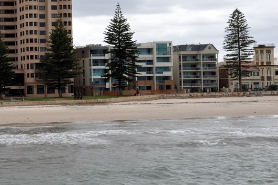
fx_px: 856
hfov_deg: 18.2
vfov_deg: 12.3
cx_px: 35
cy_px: 65
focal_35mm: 111
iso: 200
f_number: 13
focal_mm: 42
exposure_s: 1/160
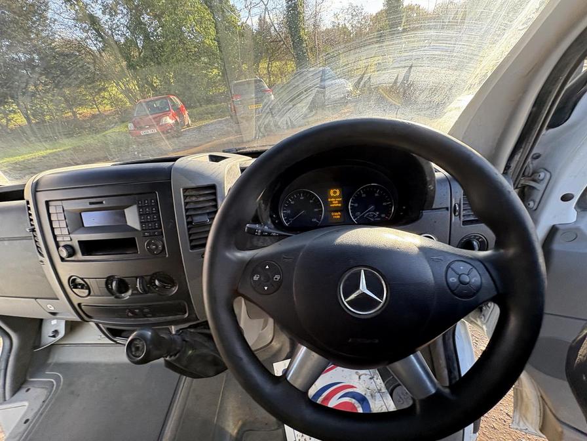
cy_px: 220
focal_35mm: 14
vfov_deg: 85.7
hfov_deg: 102.1
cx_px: 294
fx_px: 237
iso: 125
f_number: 2.2
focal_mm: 2.22
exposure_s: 1/106
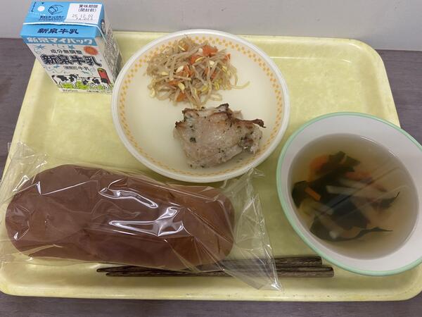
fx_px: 317
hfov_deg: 67.3
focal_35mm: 26
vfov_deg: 53.1
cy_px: 158
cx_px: 211
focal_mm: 4.25
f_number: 1.8
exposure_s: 1/60
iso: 125
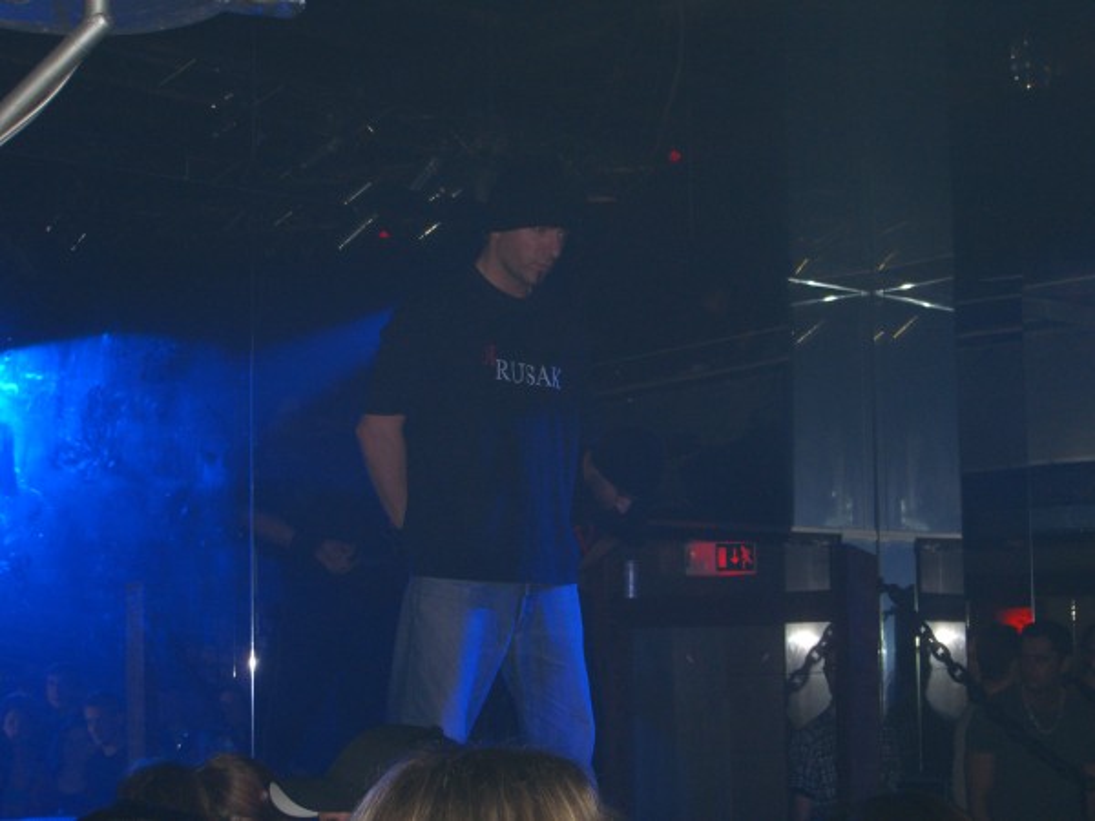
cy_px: 410
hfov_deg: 28.6
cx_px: 548
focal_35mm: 68
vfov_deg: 21.6
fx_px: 2151
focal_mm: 14.2
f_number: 4
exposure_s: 1/60
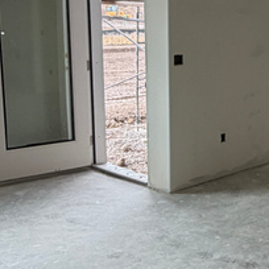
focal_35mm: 62
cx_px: 302
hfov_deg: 25.5
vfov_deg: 27.7
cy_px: 112
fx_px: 545
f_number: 2.2
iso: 100
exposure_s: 1/121
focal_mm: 2.22
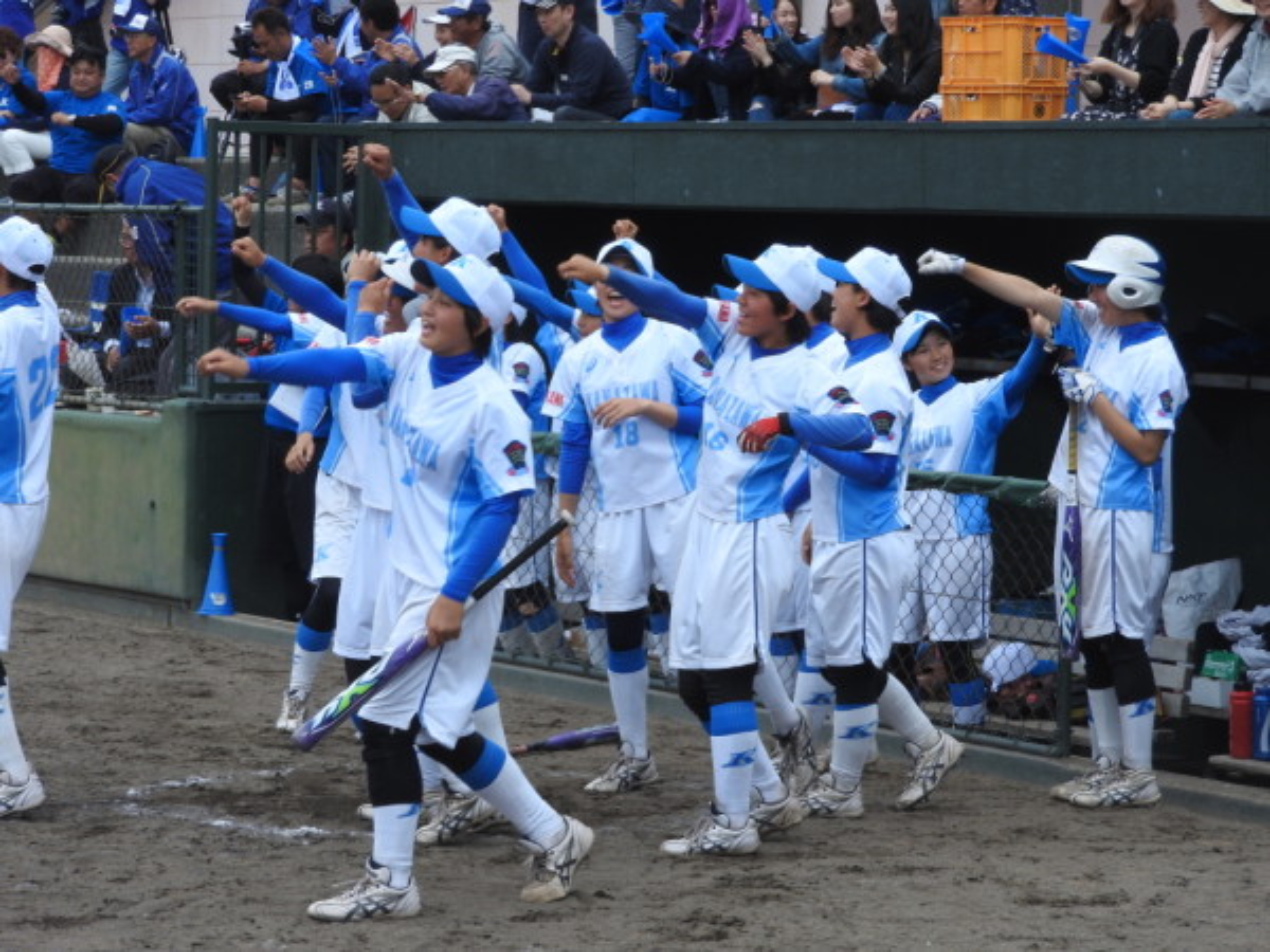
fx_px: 4953
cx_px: 635
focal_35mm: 135
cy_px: 476
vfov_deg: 11.0
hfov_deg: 14.6
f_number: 5
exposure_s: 1/400
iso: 100
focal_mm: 24.2
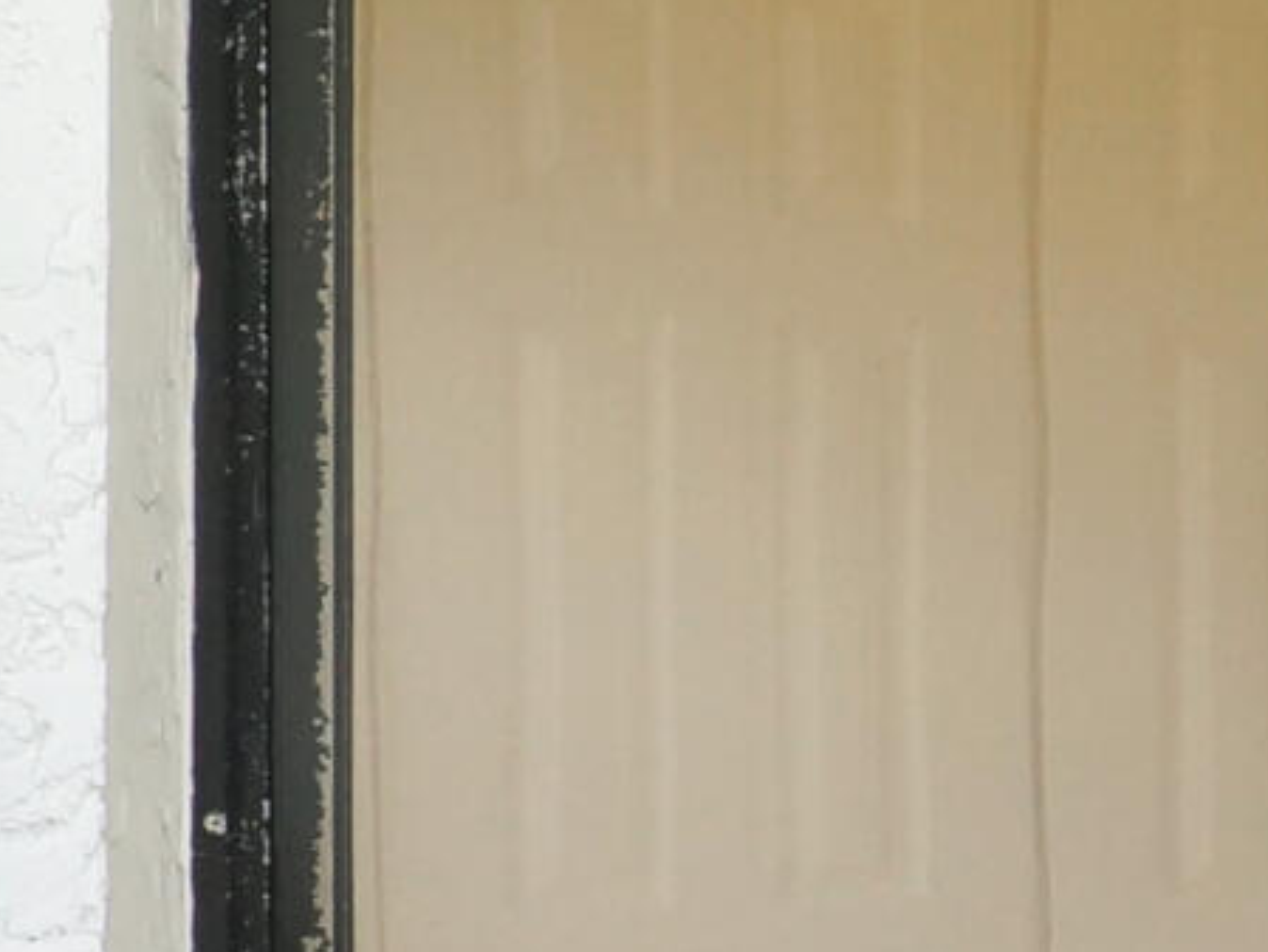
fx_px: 7409
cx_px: 3784
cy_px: 730
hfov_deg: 8.3
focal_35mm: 202
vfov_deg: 7.3
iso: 400
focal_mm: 21
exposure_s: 1/50
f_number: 8
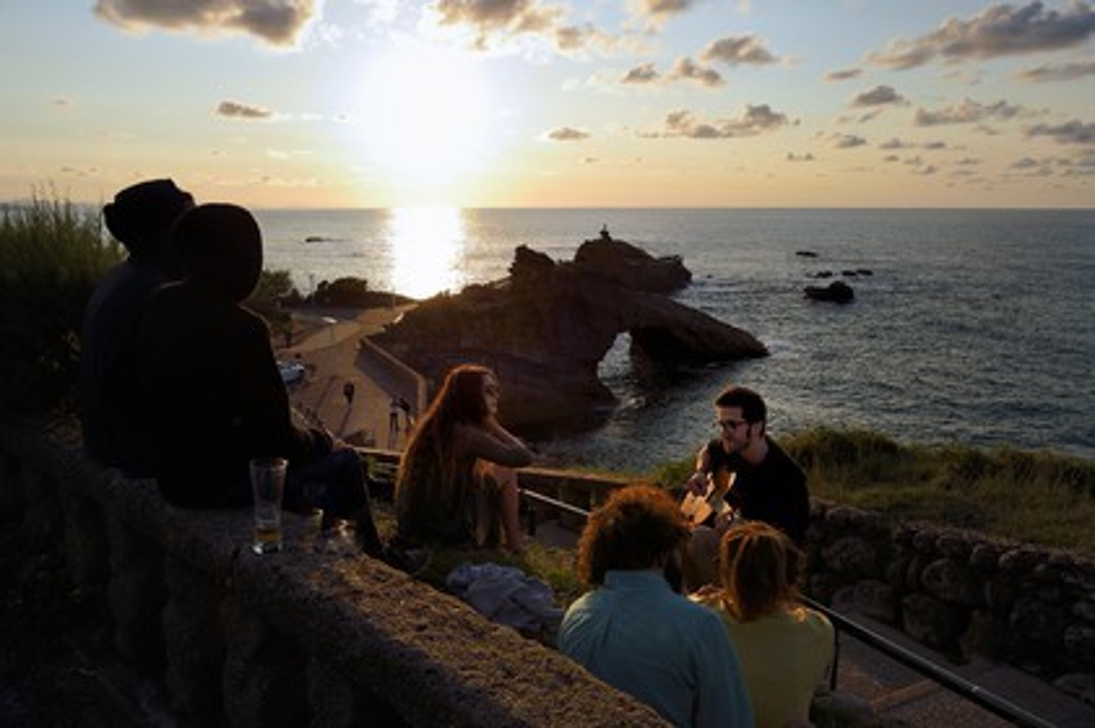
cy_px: 364
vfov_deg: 44.9
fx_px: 881
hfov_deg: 63.7
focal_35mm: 29
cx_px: 548
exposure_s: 1/200
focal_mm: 29
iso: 200
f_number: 11
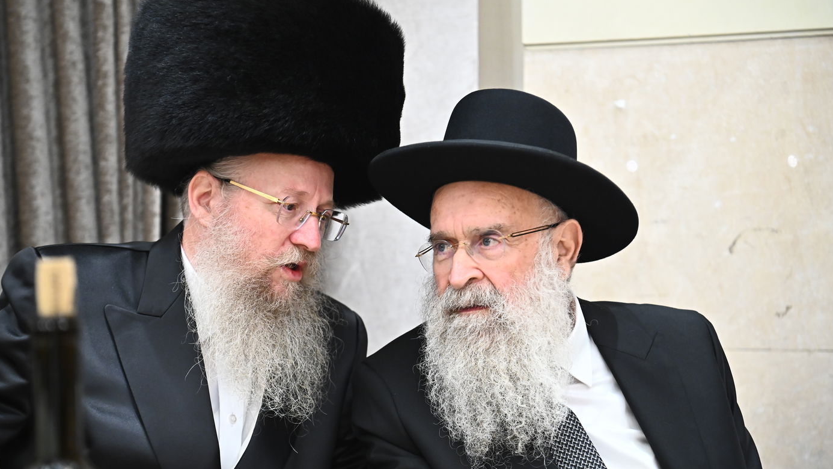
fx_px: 1215
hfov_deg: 37.8
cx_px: 416
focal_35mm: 55
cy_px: 245
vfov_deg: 21.8
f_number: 3.5
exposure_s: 1/250
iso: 3200
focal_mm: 52
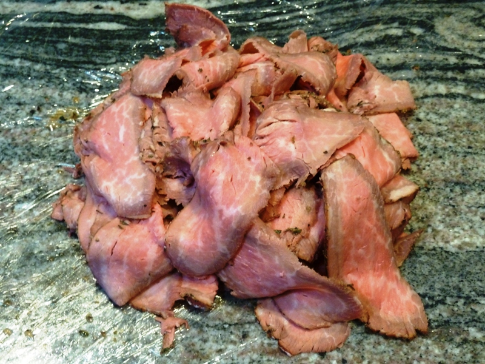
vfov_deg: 26.6
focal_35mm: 55
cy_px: 182
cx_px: 242
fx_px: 771
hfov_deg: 34.9
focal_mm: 9.1
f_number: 3.9
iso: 400
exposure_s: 1/8
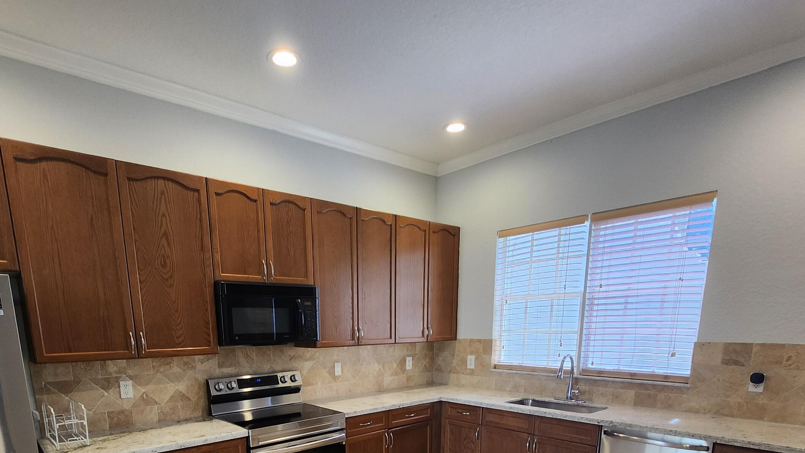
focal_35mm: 20
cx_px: 369
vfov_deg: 49.5
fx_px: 427
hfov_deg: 86.4
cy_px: 412
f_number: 2.2
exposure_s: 1/60
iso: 80
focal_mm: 1.74
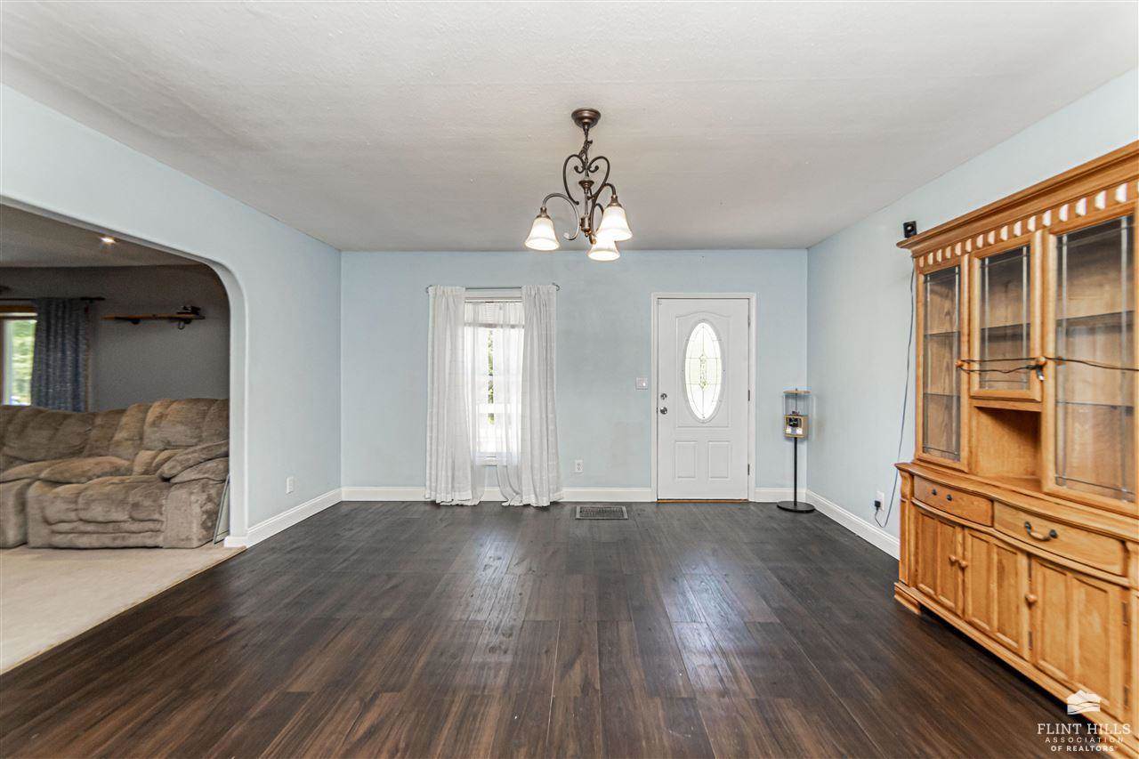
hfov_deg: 100.4
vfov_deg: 77.3
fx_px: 474
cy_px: 380
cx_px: 570
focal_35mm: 15
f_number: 10
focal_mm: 10
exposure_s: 1/60
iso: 800
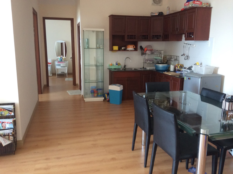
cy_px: 87
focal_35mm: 33
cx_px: 116
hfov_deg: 55.4
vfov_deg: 42.8
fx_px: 222
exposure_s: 1/24
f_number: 2.4
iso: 100
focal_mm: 3.3
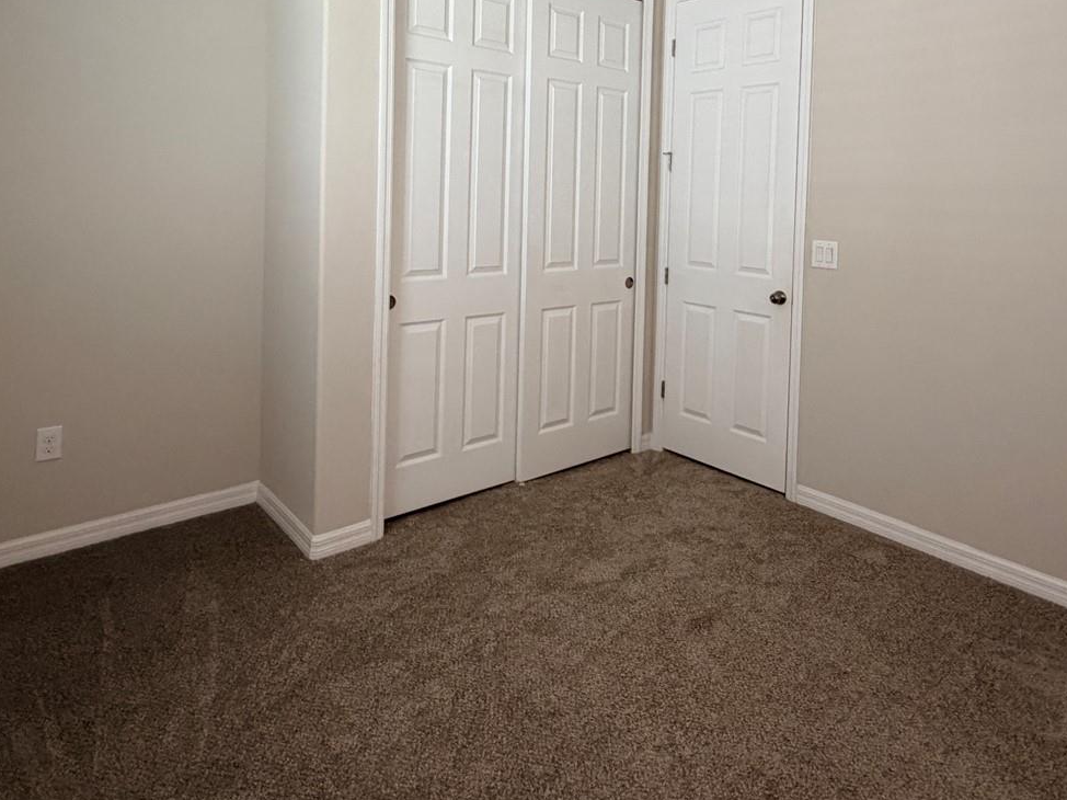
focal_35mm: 23
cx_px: 589
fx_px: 709
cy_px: 208
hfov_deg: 73.7
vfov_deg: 56.2
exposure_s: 1/97
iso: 320
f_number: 2.2
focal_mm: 2.22
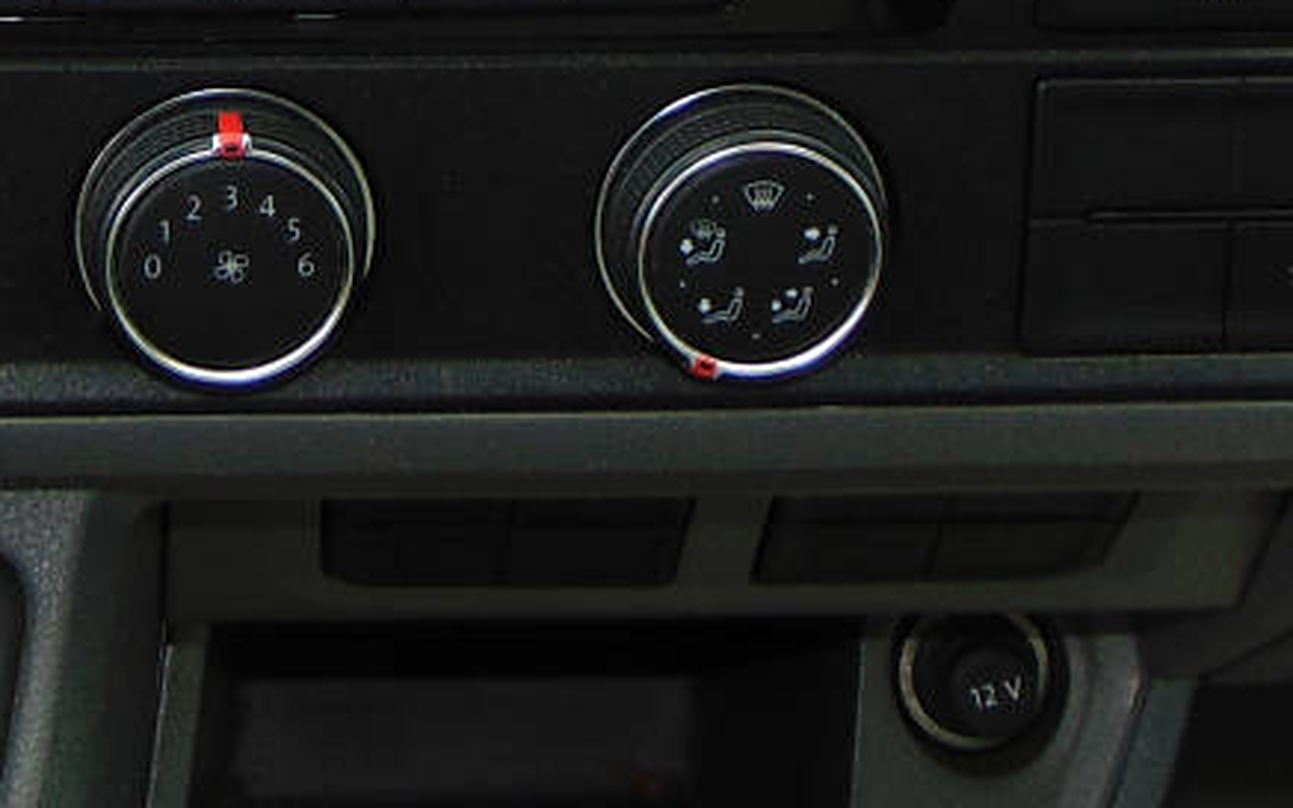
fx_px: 3418
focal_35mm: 97
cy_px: -447
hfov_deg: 21.1
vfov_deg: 12.7
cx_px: 204
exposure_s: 1/30
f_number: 3
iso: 80
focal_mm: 4.5
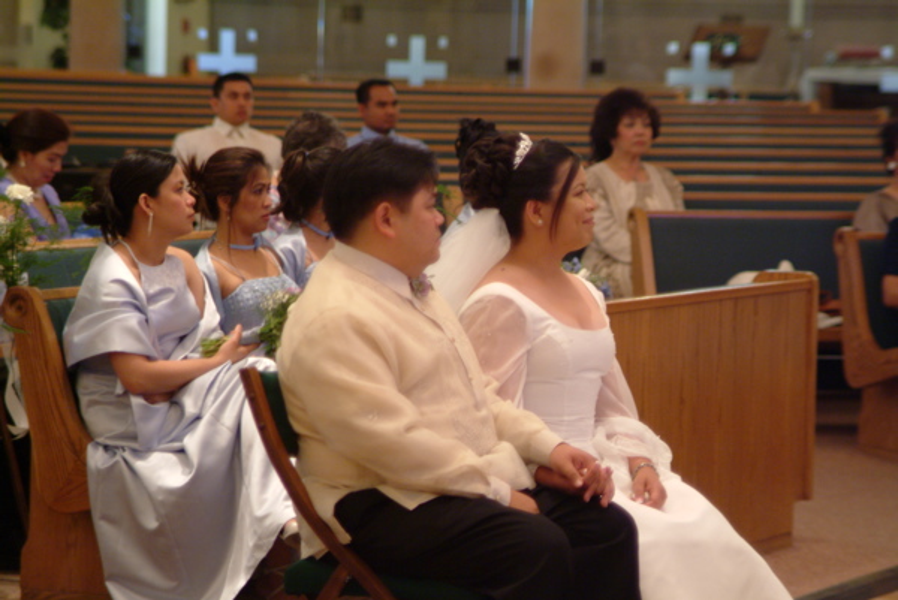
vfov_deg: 8.7
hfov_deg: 13.0
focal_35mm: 158
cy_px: 300
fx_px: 3931
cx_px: 449
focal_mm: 105
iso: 800
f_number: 2.8
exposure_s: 1/30
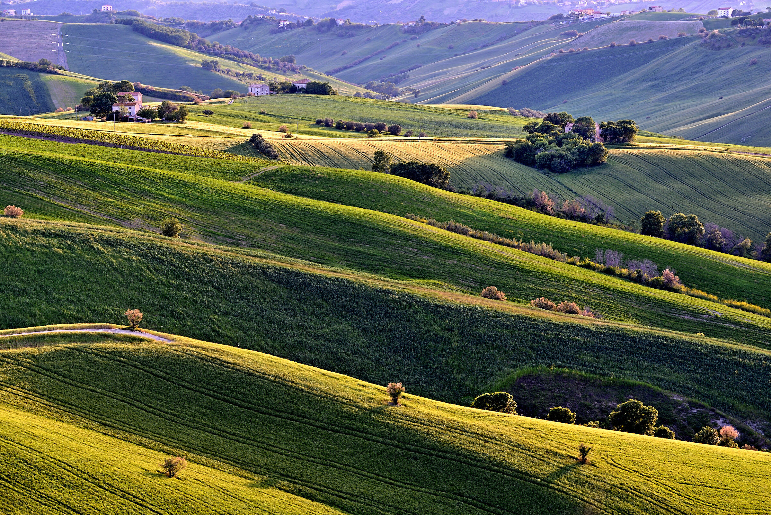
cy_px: 258
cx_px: 386
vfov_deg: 10.2
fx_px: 2892
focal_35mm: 135
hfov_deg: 15.2
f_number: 9
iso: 200
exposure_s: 1/60
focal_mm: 135
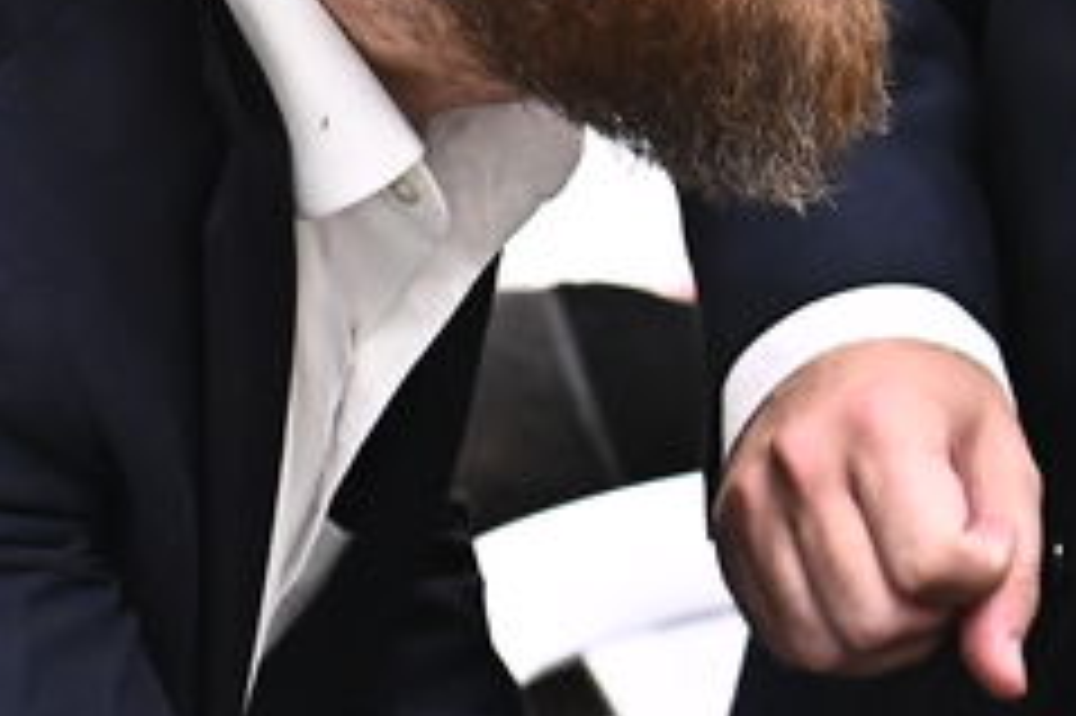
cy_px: -527
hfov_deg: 5.8
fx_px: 10513
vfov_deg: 3.9
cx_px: 1117
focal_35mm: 352
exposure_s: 1/200
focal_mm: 60
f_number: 4
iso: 3200
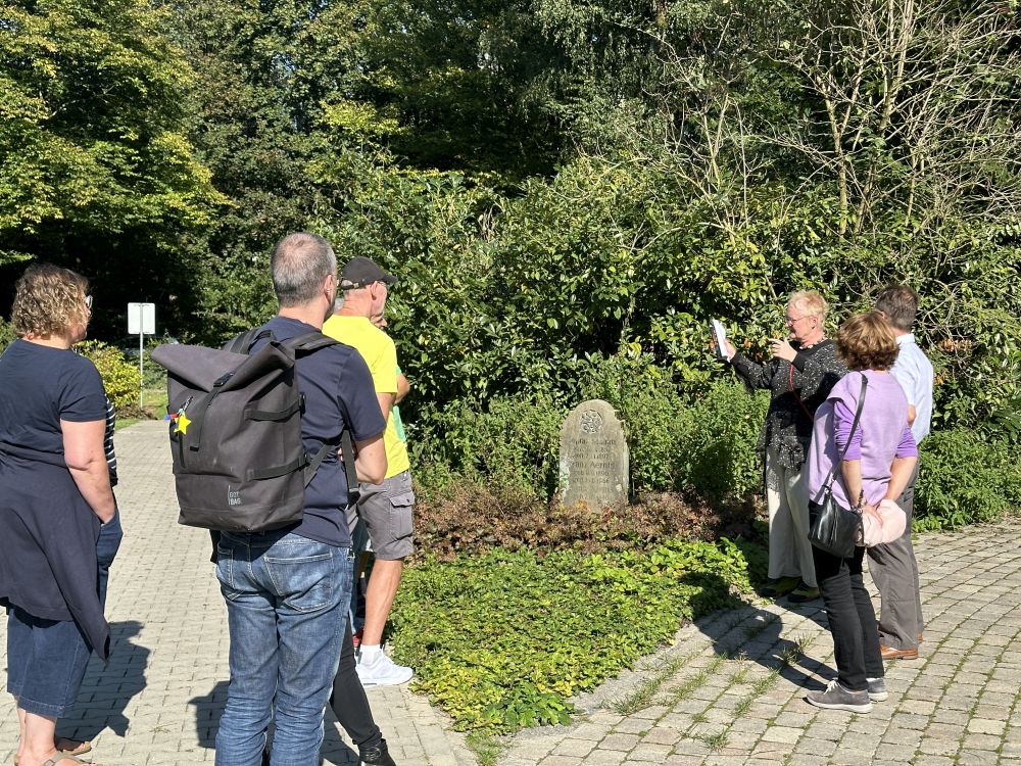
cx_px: 510
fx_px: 1416
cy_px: 383
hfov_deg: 39.7
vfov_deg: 30.3
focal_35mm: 48
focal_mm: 6.86
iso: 64
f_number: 1.78
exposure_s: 1/1880
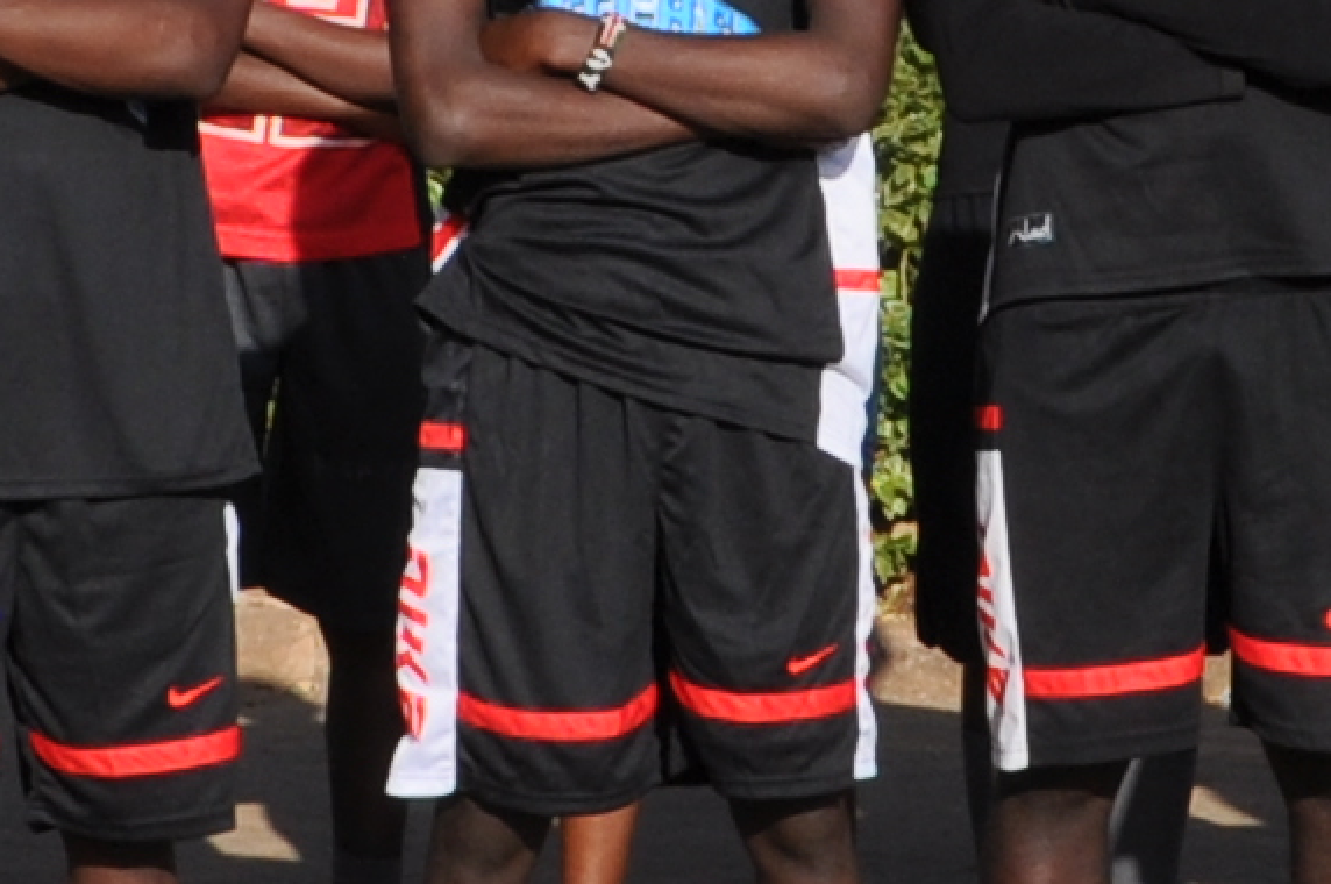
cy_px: 330
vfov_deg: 6.1
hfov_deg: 9.1
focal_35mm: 225
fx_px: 8309
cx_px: 945
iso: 200
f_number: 10
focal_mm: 20
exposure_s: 1/400
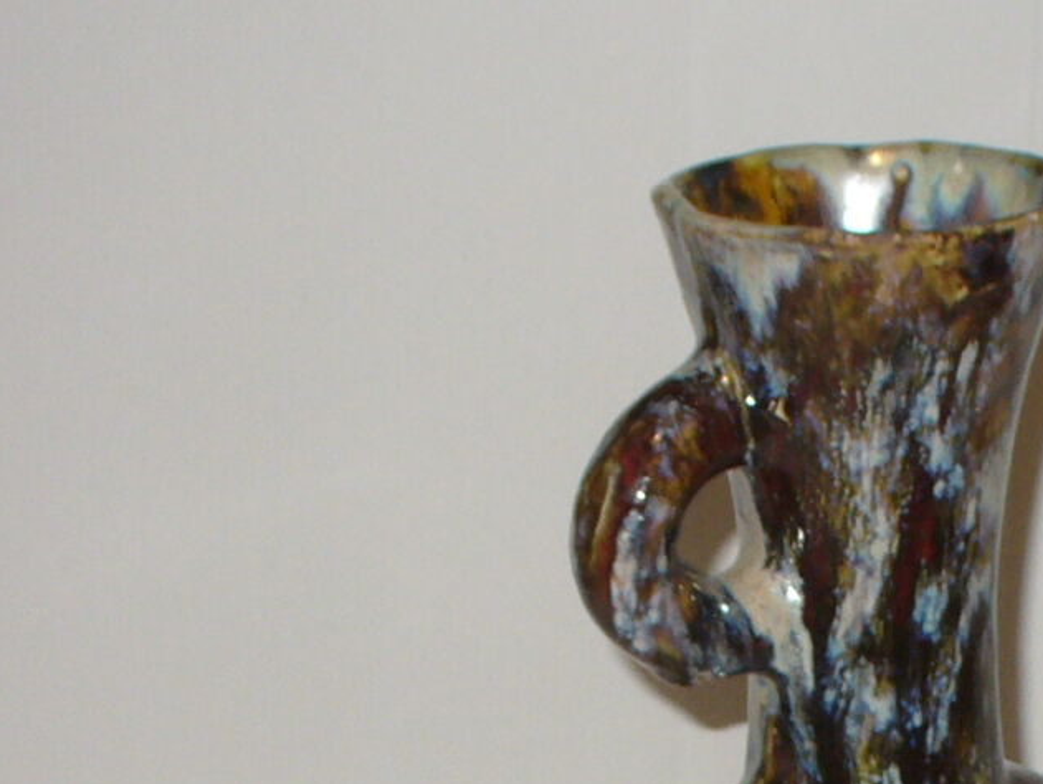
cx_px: 922
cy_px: 992
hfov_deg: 16.2
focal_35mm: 120
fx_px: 3618
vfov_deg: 12.0
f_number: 2.8
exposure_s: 1/30
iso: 100
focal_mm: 6.1
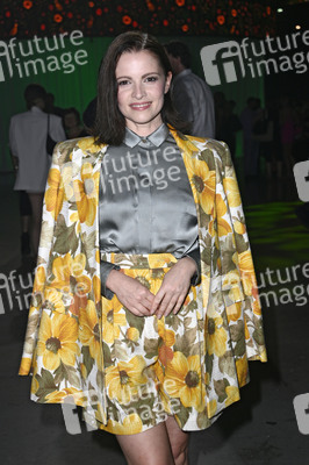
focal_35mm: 58
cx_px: 154
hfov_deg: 23.3
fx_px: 748
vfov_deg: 34.5
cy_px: 232
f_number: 5.6
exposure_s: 1/125
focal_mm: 58
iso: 1250
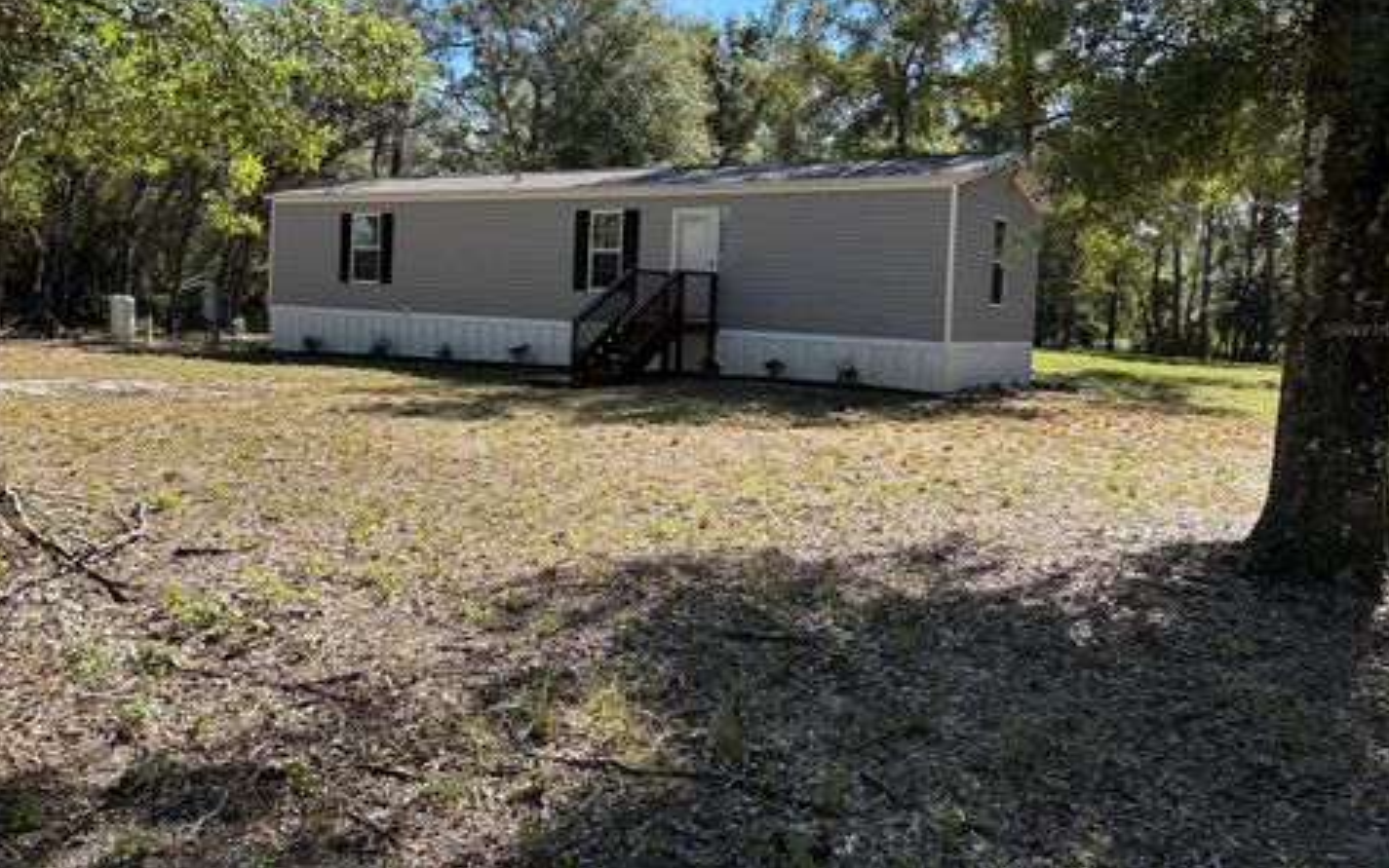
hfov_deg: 64.6
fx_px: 1098
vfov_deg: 42.8
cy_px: 329
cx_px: 678
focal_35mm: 29
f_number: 1.5
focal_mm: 5.7
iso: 50
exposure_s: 1/1553
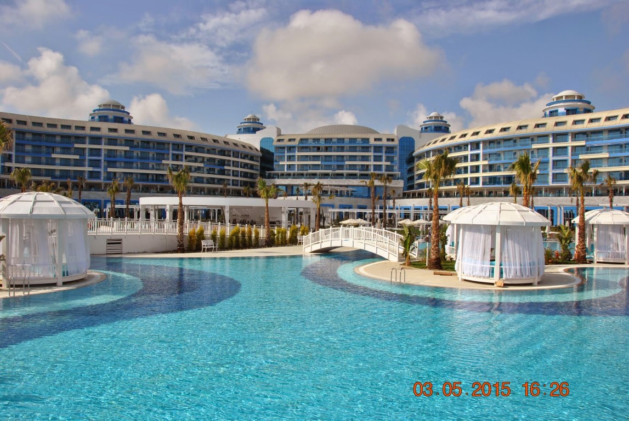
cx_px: 314
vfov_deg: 48.1
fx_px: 472
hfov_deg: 67.3
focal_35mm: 27
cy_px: 210
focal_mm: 18
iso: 100
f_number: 9
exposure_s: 1/320
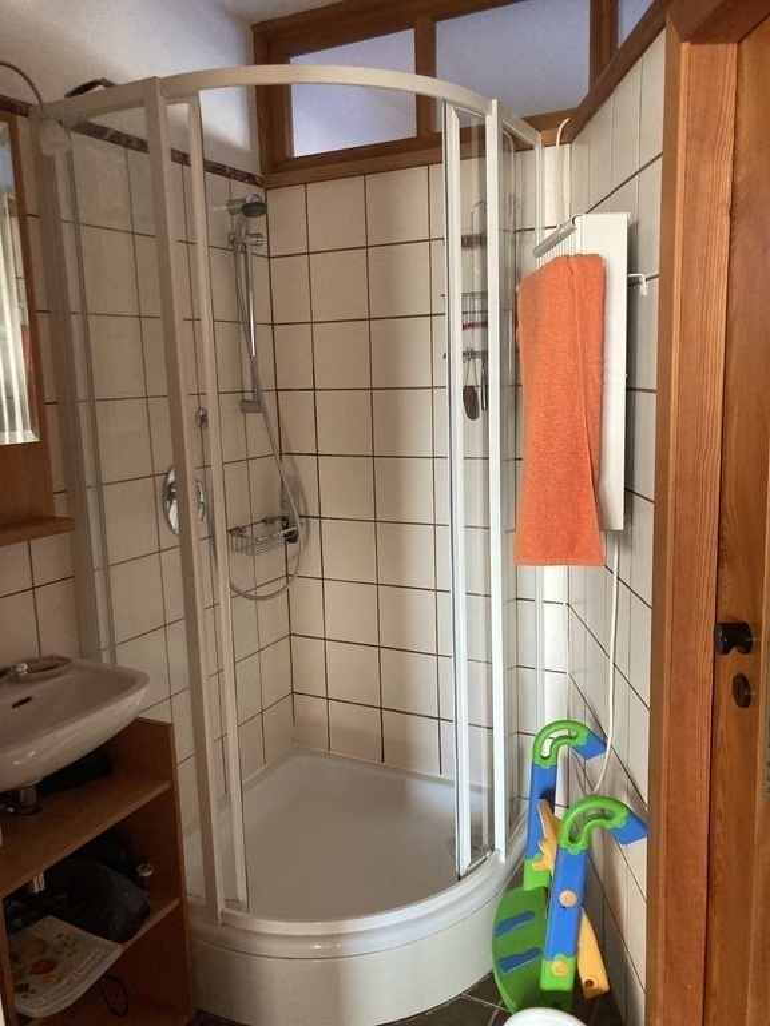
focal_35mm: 28
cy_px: 513
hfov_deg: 49.7
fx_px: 830
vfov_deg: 63.4
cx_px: 385
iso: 320
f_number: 1.8
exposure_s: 1/59
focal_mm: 3.99
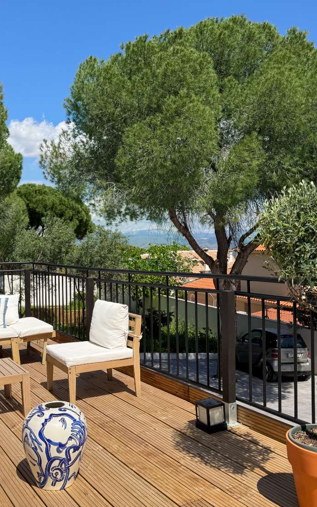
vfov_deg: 56.7
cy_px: 254
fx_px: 470
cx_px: 109
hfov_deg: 36.9
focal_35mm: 34
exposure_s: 1/5348
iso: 80
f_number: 1.78
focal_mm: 6.76
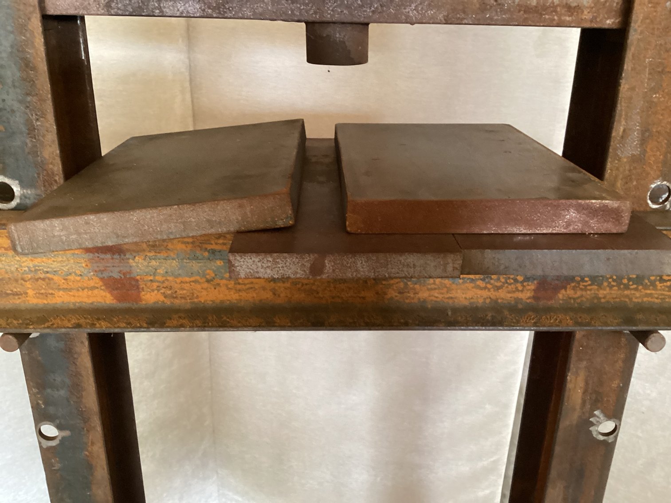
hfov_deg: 58.3
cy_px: 252
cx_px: 336
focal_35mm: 31
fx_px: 601
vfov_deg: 45.4
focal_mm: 3.3
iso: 400
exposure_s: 1/40
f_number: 2.4
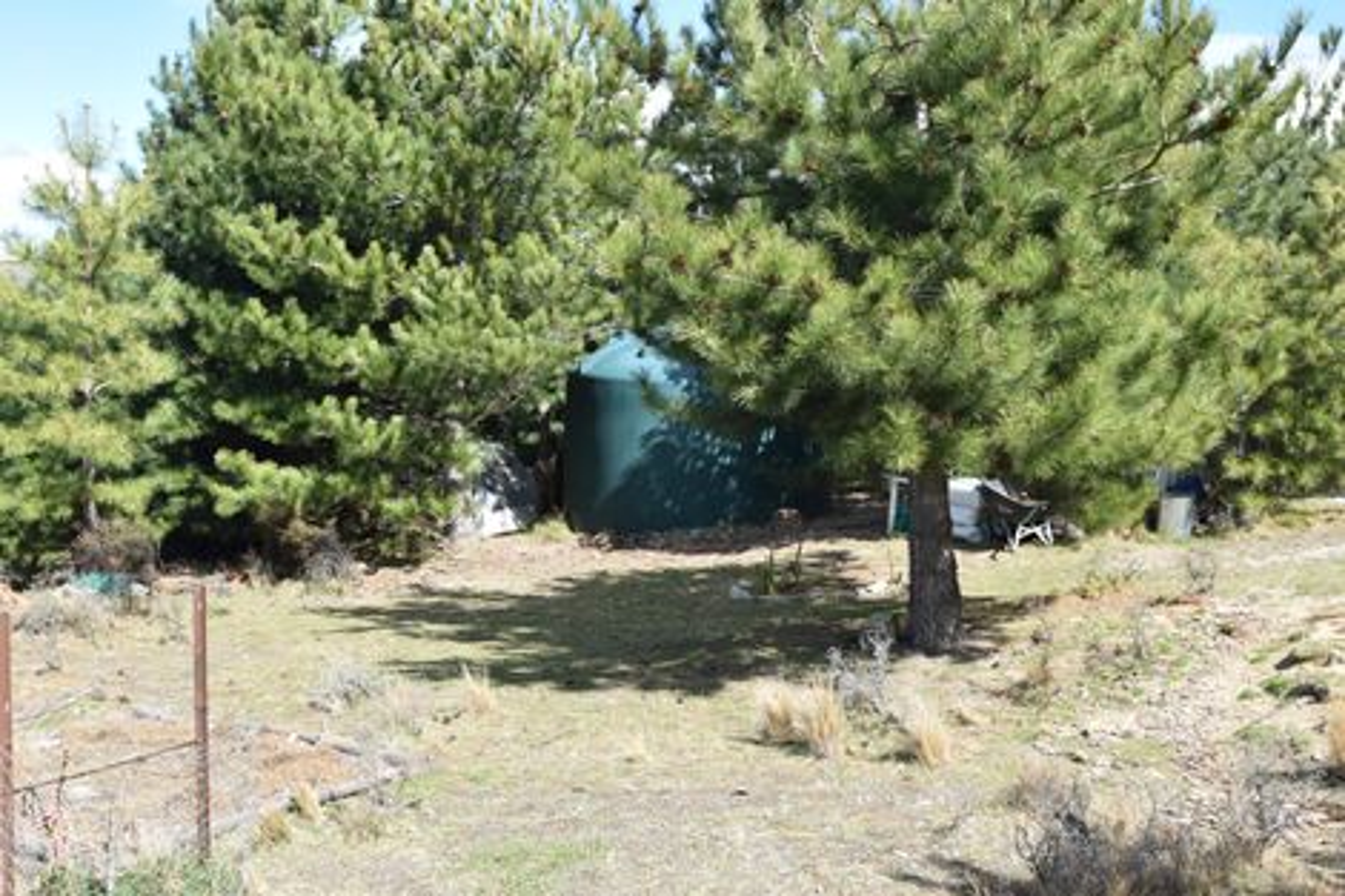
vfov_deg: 36.8
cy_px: 448
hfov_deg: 53.1
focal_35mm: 36
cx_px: 672
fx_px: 1344
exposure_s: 1/250
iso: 200
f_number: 8
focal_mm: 24
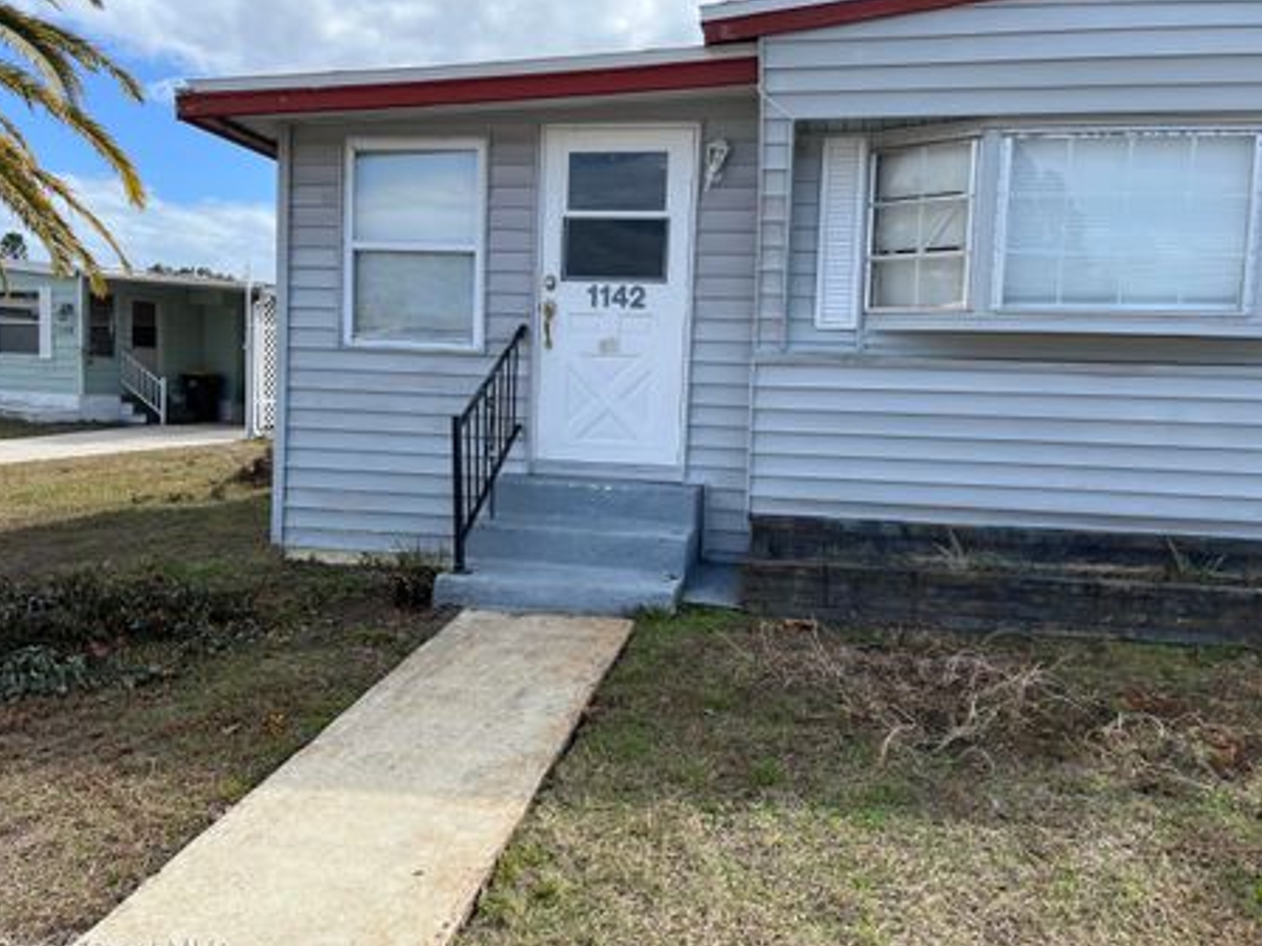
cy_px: 472
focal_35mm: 29
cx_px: 597
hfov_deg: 61.6
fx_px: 1057
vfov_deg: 48.2
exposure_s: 1/2404
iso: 50
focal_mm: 5.7
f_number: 1.5
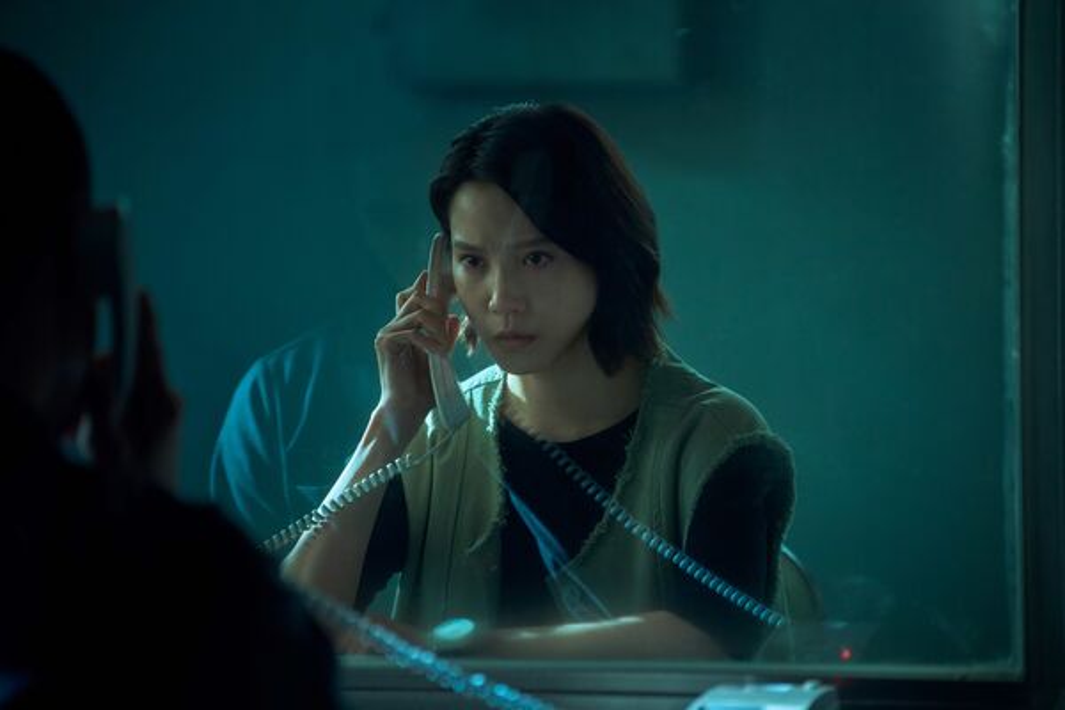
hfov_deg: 15.5
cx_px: 532
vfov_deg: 10.4
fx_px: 3905
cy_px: 355
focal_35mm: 132
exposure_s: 1/200
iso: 5000
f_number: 2.8
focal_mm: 132
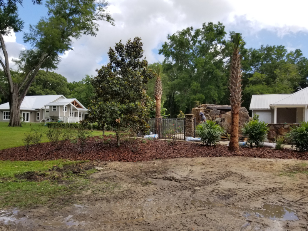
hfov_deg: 67.3
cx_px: 154
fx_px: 231
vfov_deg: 53.1
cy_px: 116
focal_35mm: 26
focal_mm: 4.3
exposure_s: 1/1656
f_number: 1.7
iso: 50
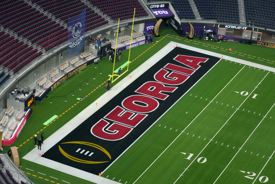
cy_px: 92
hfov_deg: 19.5
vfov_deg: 13.0
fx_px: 802
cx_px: 138
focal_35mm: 105
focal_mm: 105
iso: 1600
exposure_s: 1/500
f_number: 5.6
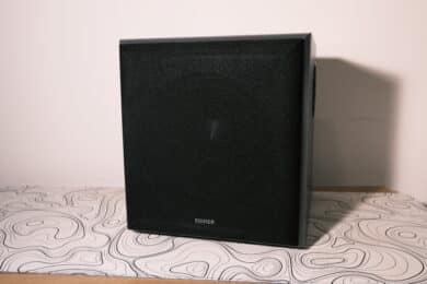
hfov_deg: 58.7
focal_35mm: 32
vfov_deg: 41.1
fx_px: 380
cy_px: 142
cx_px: 214
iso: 1250
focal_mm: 21.4
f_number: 8
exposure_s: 1/100
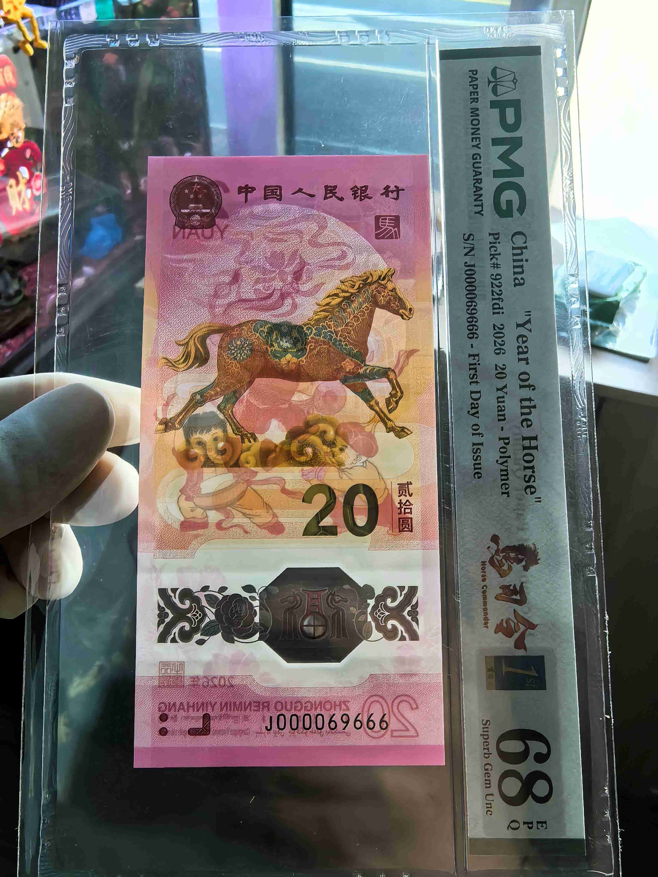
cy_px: 438
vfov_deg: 65.3
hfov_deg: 51.4
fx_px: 684
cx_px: 329
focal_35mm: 27
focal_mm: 1.95
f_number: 2.2
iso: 125
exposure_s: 1/100
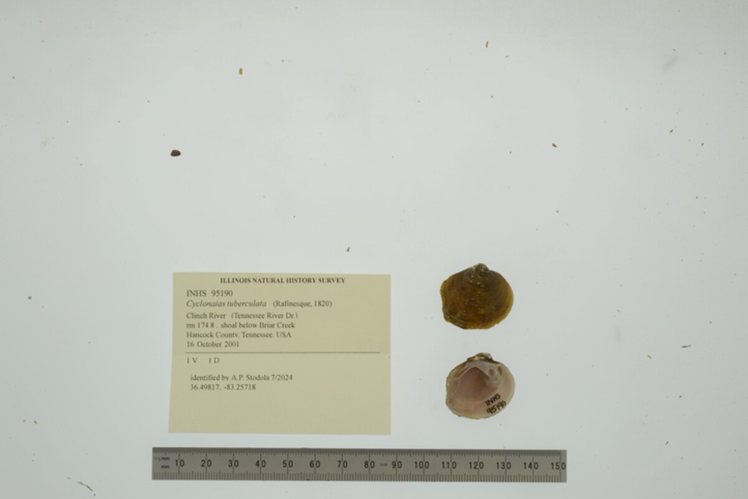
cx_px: 374
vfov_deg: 22.6
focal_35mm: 60
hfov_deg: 33.4
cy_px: 250
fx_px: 1247
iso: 100
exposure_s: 1/13
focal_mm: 60
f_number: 32
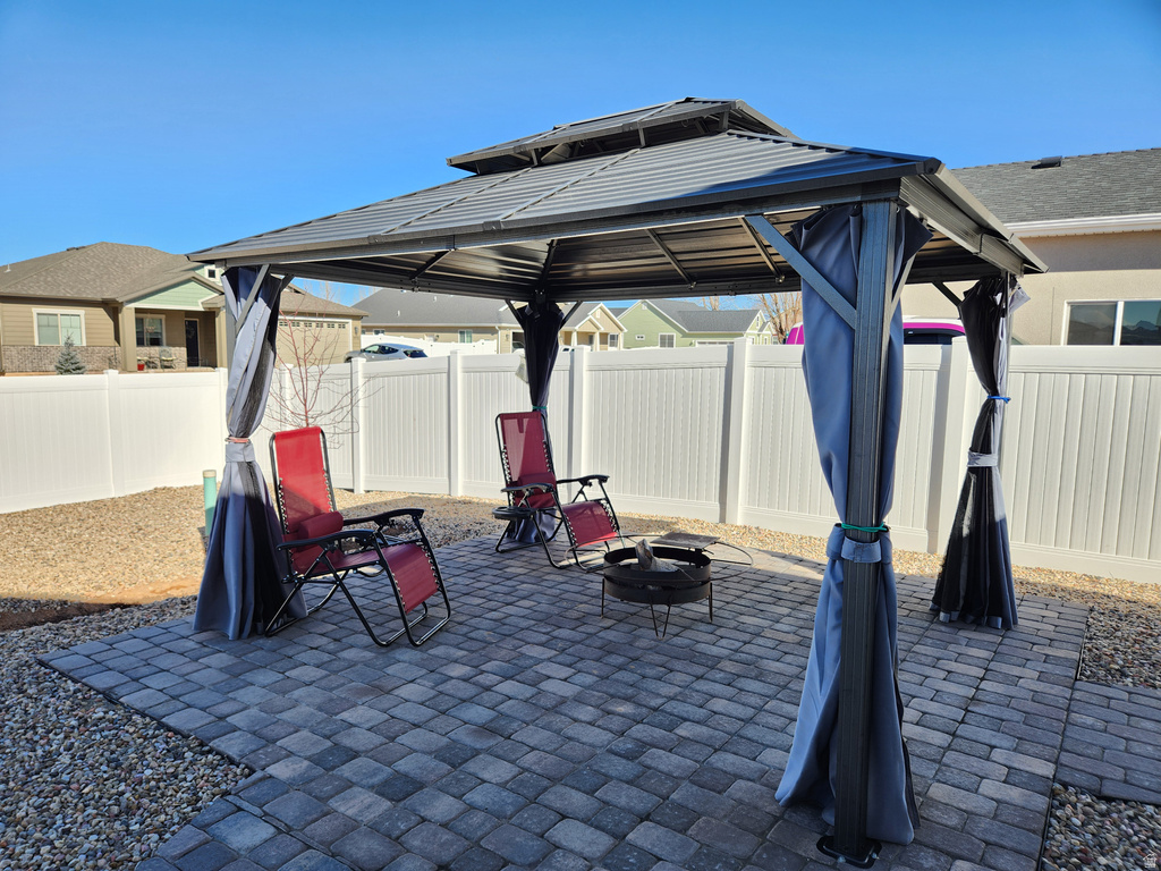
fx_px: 771
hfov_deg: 73.9
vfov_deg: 58.9
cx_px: 580
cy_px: 436
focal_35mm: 23
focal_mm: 5.4
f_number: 1.8
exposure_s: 1/692
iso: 20
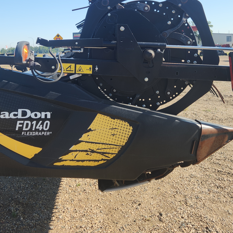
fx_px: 305
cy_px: 75
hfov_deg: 41.5
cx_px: 86
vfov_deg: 41.3
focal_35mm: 40
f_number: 1.8
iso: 20
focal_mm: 5.4
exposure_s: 1/1205
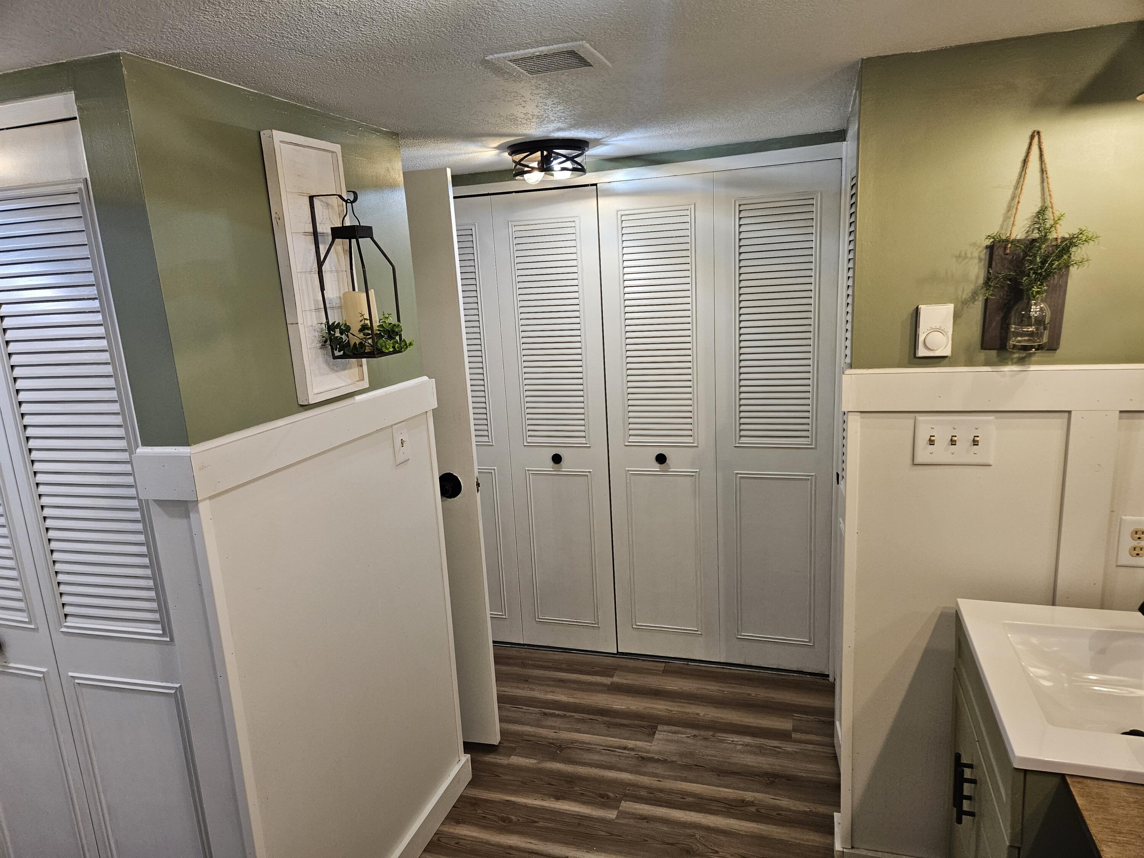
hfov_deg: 73.9
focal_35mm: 23
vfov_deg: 58.9
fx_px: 760
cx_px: 572
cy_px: 429
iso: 250
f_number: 1.8
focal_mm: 5.4
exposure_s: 1/120
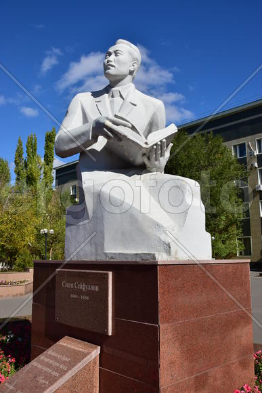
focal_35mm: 33
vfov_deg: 57.2
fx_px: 360
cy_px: 196
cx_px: 131
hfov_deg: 40.0
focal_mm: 22
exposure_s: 1/320
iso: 100
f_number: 9
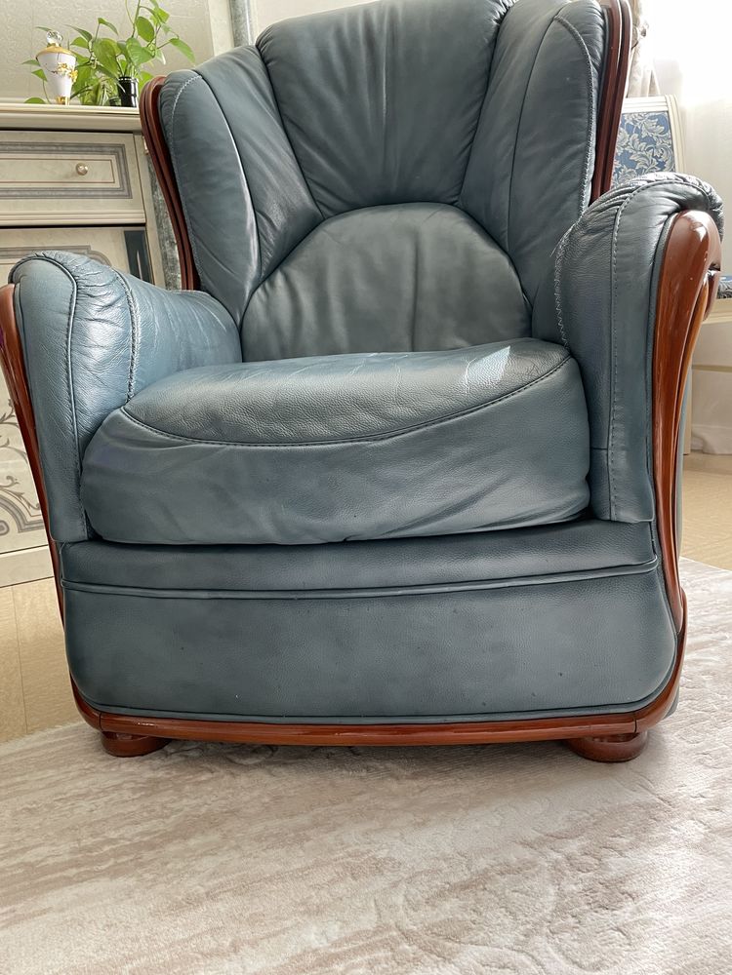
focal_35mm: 26
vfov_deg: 67.3
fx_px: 733
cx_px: 366
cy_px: 488
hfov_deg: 53.1
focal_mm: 4.2
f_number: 1.6
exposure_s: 1/61
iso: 125
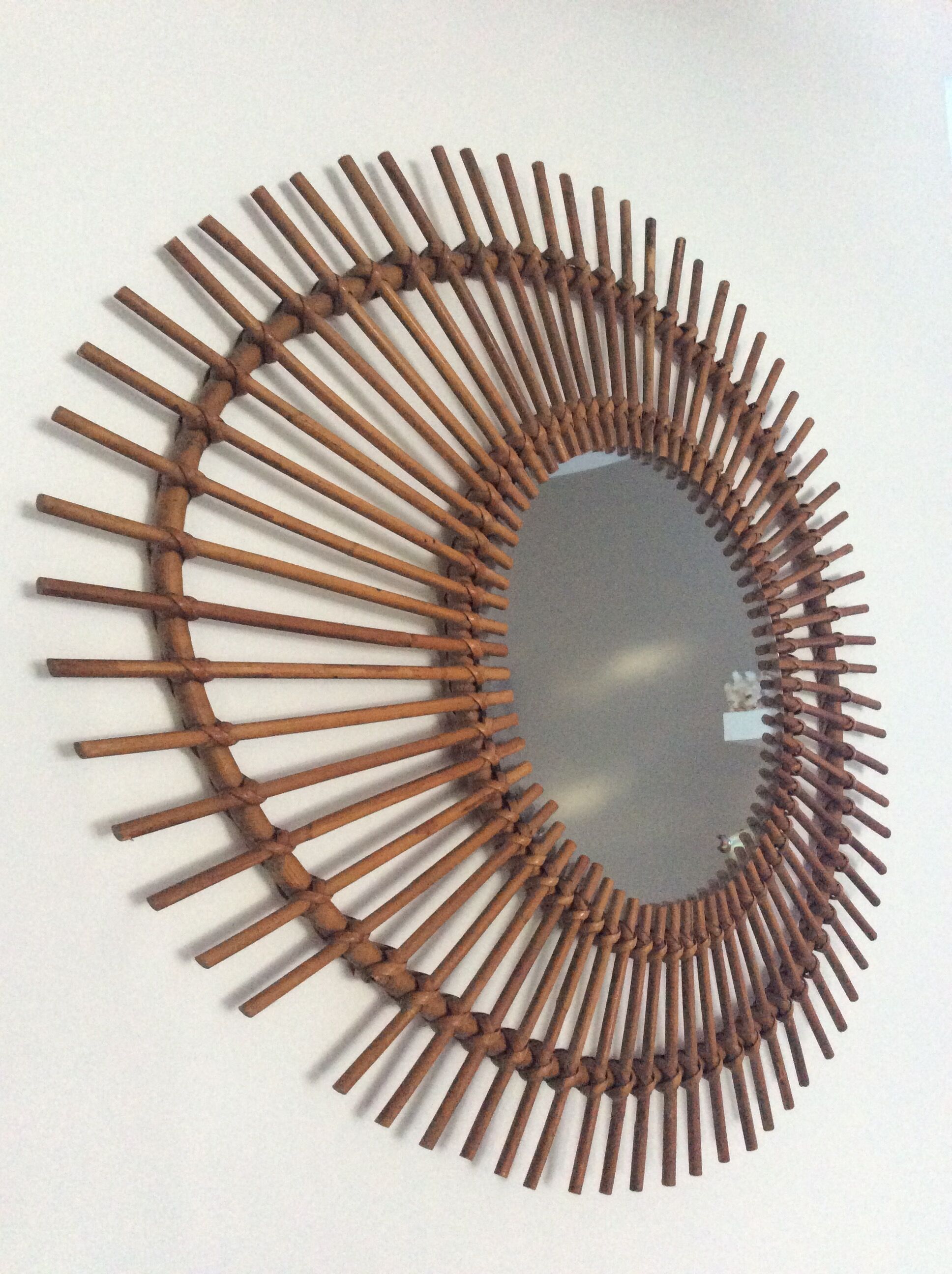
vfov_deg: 56.9
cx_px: 476
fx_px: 1177
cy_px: 637
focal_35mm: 32
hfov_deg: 44.1
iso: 320
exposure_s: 1/25
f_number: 2.4
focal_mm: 3.3
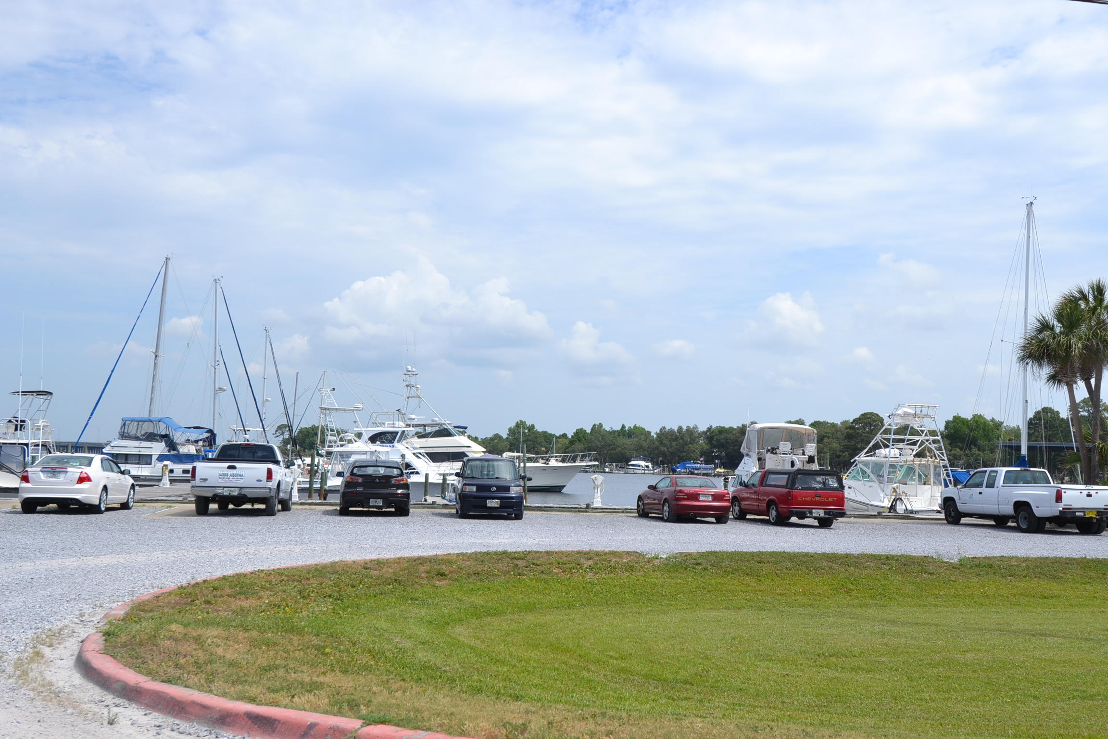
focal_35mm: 36
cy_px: 370
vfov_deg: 36.9
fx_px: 1108
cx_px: 554
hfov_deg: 53.1
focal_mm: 24
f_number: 9
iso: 100
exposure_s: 1/320
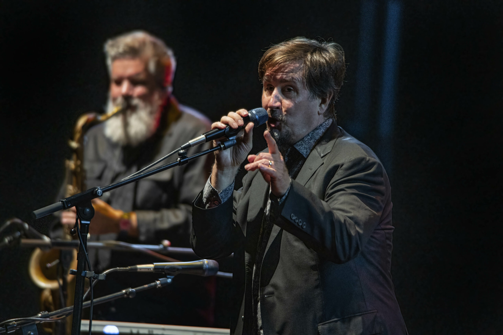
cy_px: 168
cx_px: 252
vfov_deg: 2.3
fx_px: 8377
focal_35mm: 600
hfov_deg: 3.4
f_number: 6.3
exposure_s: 1/250
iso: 4000
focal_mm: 600
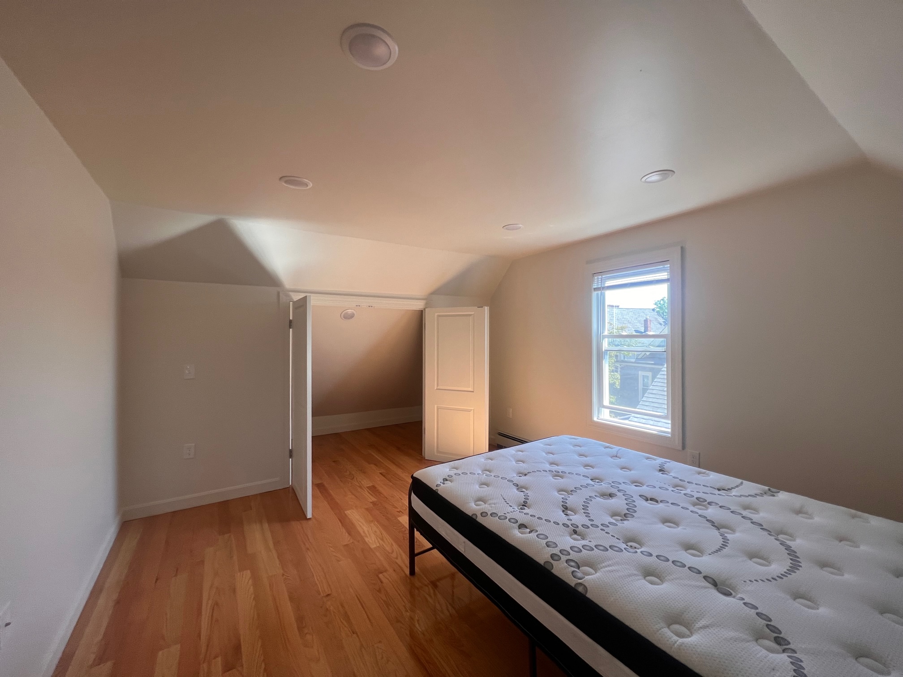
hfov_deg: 106.2
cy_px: 338
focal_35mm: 13
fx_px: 339
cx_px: 452
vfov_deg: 89.9
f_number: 1.8
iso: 64
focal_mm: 1.57
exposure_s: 1/120
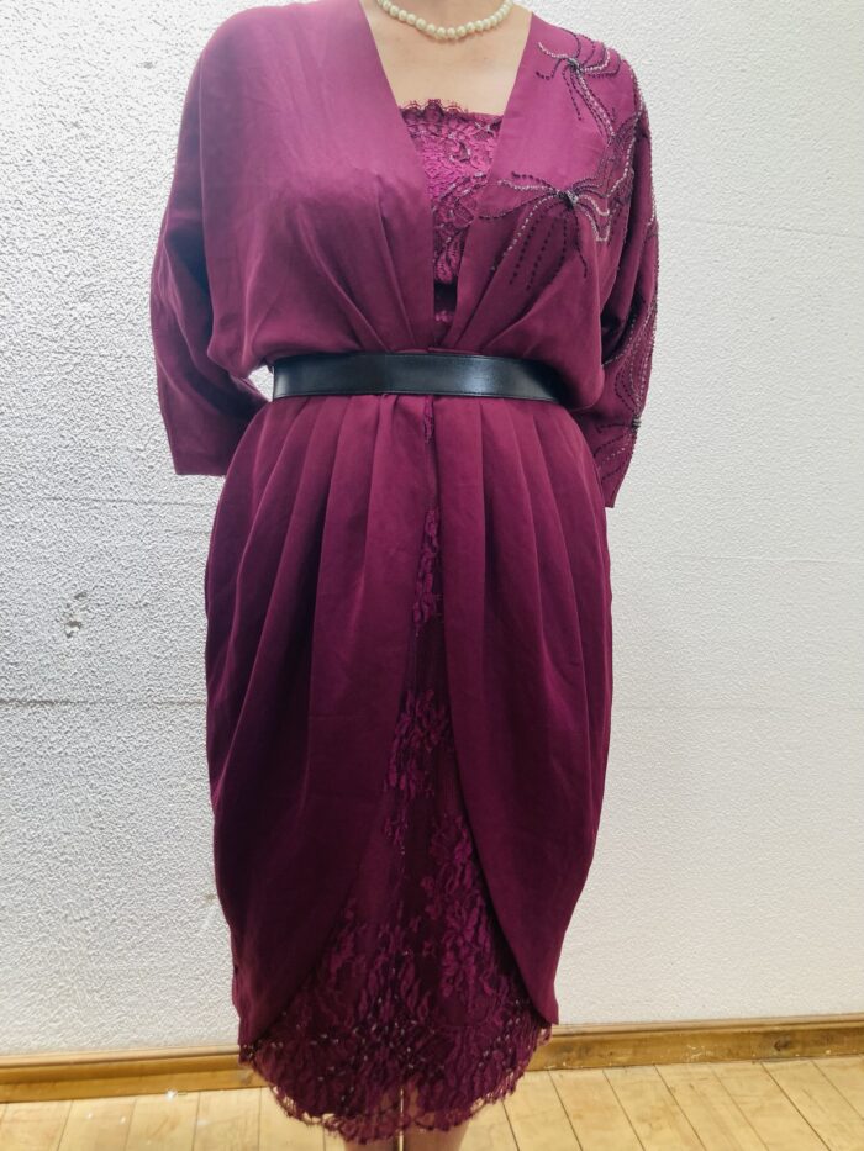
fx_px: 932
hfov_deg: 49.8
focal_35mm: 28
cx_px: 432
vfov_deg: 63.4
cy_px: 576
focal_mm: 3.99
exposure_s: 1/120
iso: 40
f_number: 1.8
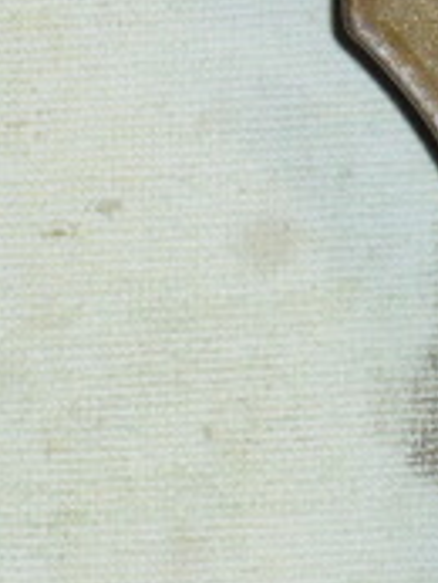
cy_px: 428
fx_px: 2494
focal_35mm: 148
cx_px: 51
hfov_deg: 10.0
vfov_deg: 13.3
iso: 100
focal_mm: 6.5
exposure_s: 1/30
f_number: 3.6
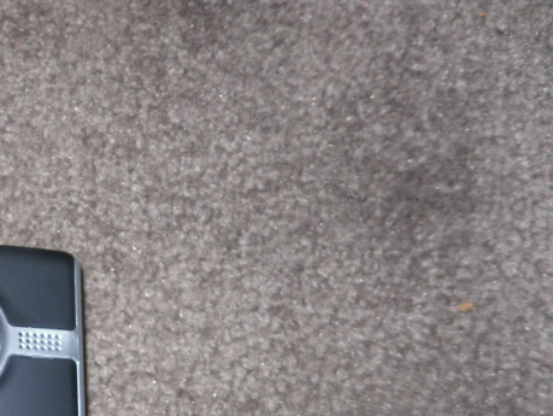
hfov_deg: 23.5
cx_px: -47
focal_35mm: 78
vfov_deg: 18.4
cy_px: 415
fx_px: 1247
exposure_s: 1/45
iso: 80
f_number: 3.5
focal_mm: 6.3
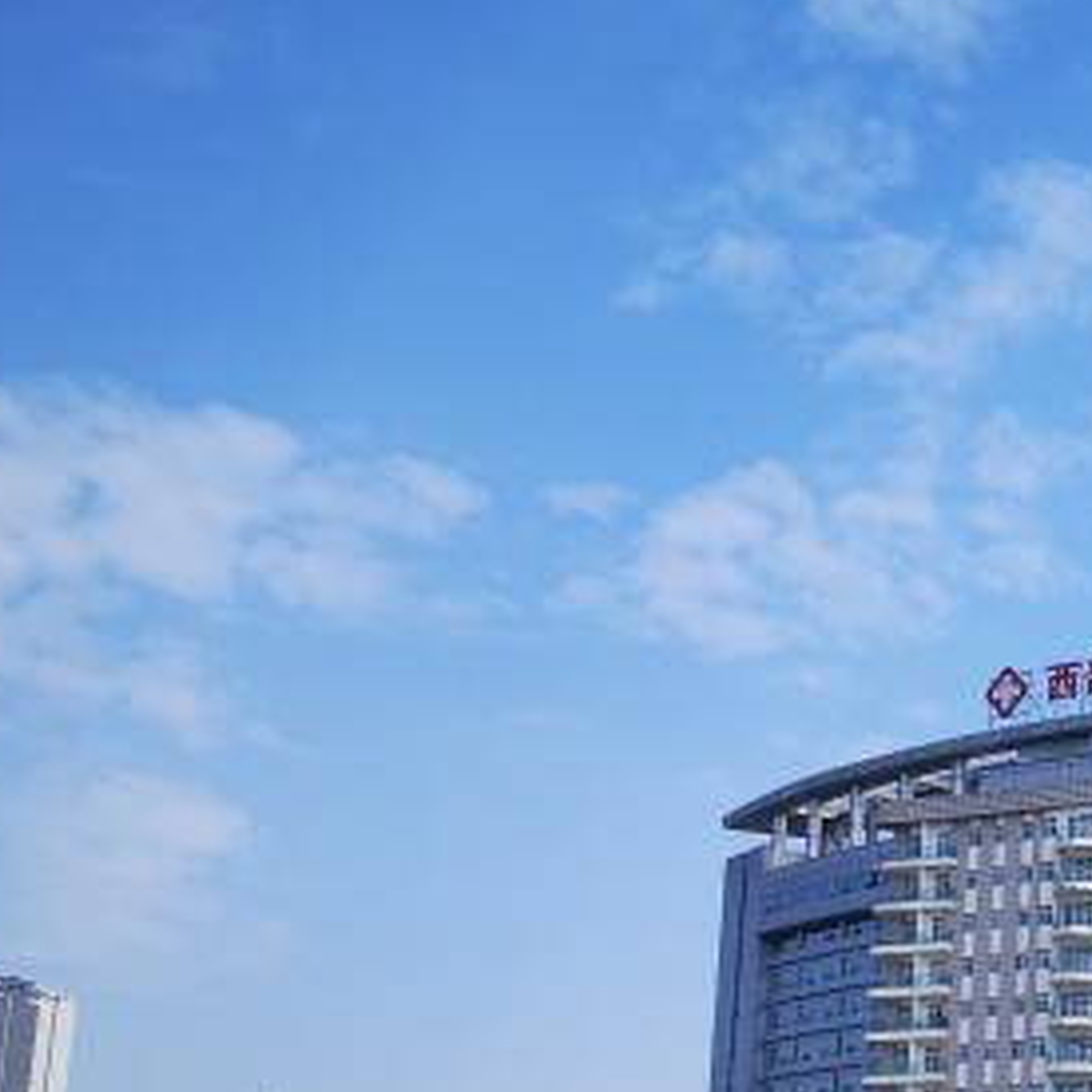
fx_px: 2320
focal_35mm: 65
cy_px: 957
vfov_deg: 25.7
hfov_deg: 24.1
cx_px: 1302
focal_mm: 4.75
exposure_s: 1/3333
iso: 50
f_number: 1.8
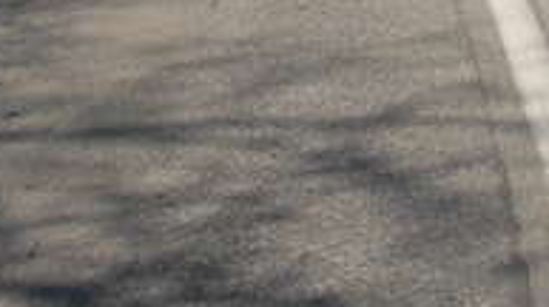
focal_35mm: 129
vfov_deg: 8.8
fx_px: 1876
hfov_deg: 16.4
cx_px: 492
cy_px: -301
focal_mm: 6.3
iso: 79
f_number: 4.9
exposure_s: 1/745
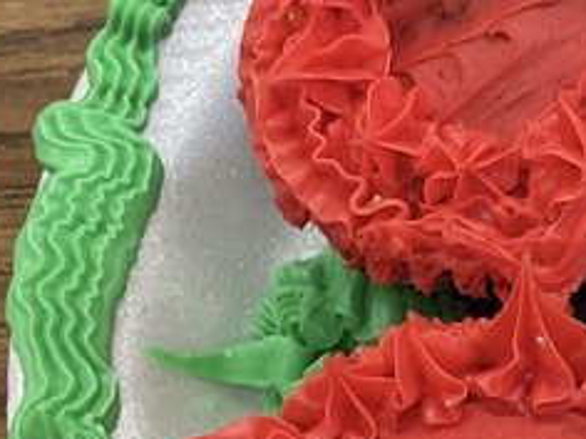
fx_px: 2133
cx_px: 760
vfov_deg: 11.6
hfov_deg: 14.9
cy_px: 496
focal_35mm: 126
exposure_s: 1/60
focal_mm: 3
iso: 160
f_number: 1.8
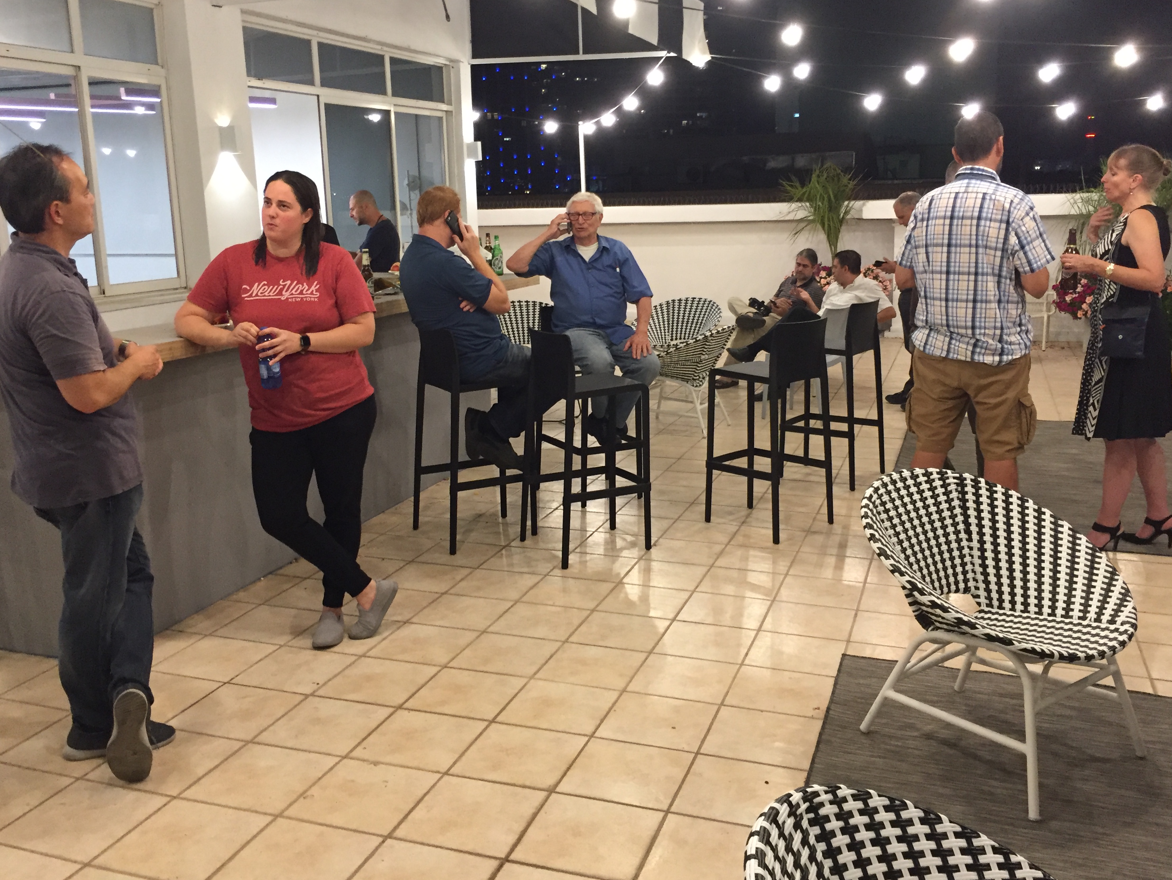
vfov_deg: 44.1
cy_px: 416
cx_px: 577
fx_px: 1084
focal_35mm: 32
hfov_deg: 56.8
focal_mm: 4.15
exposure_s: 1/33
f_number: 2.2
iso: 250
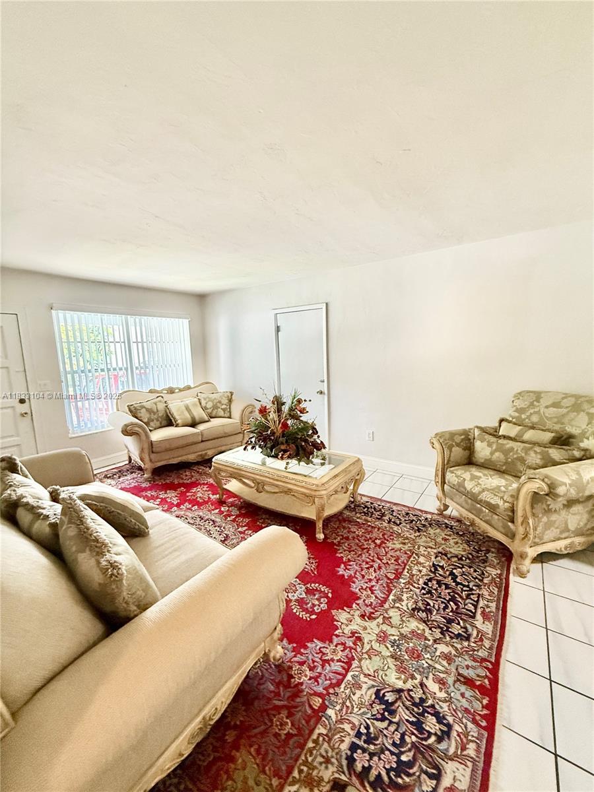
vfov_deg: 102.1
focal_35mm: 14
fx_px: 320
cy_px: 396
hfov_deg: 85.7
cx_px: 297
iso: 500
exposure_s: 1/120
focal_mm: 2.22
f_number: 2.2
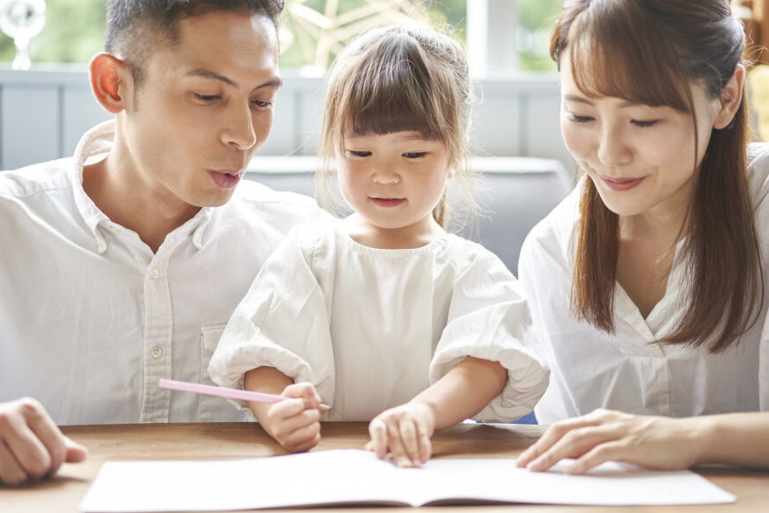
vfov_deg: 21.2
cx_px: 380
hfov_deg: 31.4
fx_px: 1367
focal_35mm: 64
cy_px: 241
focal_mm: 55
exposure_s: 1/200
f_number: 1.8
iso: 200
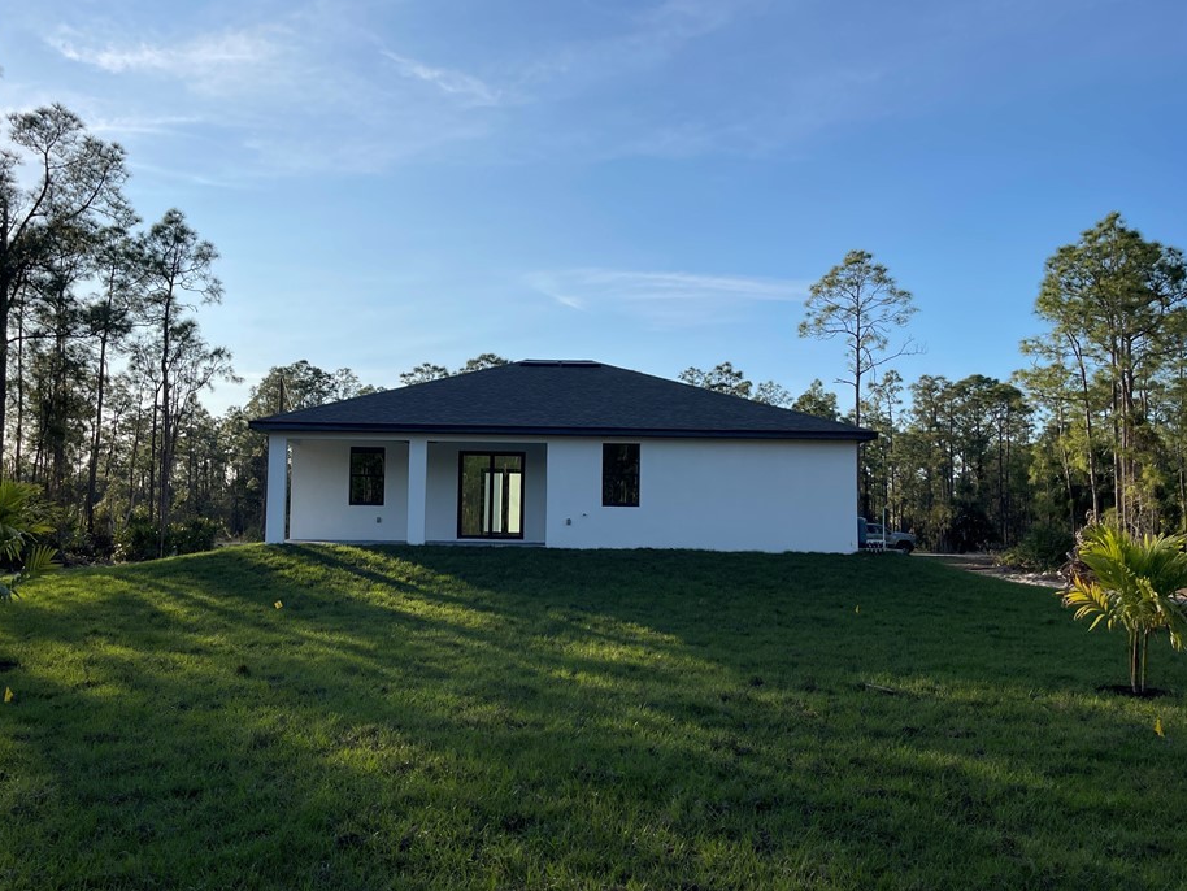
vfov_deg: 49.8
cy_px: 457
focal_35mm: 28
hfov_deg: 63.4
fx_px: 960
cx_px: 549
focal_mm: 5.1
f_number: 1.6
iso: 32
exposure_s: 1/3922
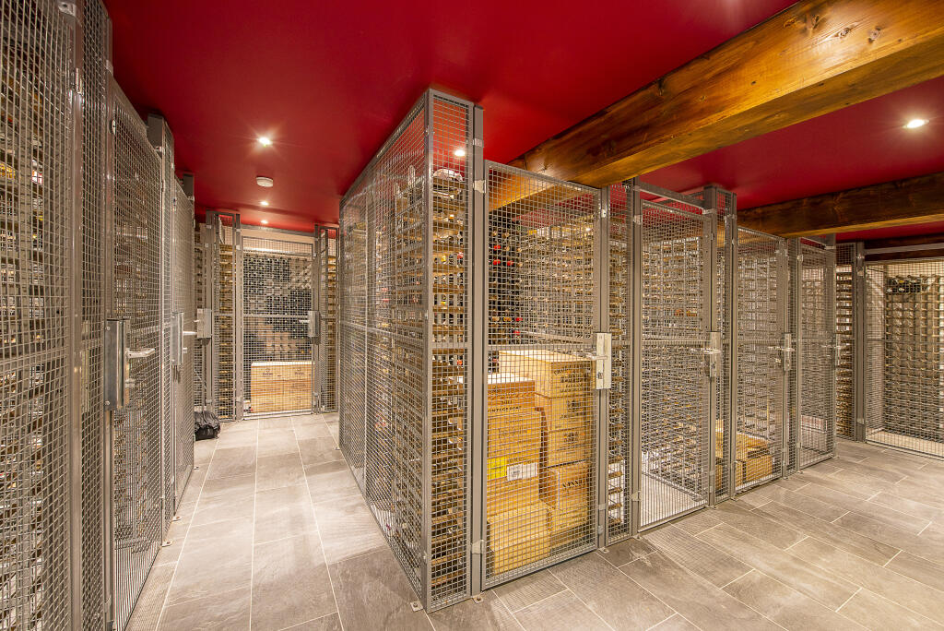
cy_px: 316
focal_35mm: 14
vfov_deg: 81.3
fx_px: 367
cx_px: 472
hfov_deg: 104.2
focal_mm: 14
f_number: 5.6
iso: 320
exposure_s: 1/4
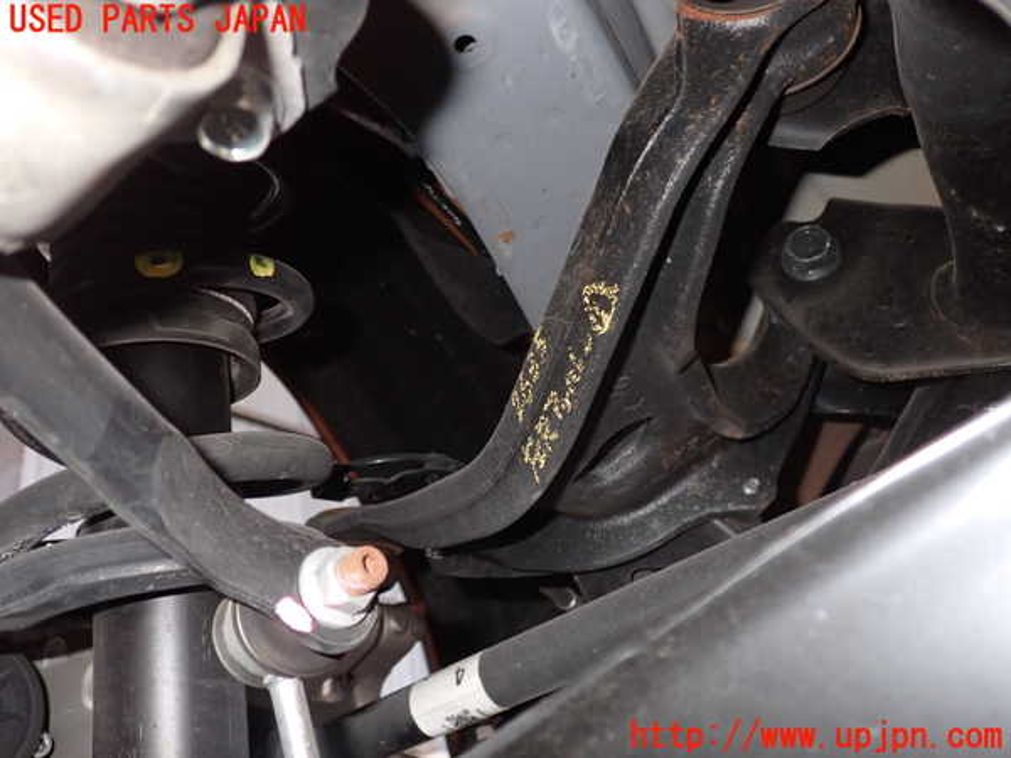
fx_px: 876
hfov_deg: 60.0
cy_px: 379
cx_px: 506
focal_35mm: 30
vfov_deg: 46.8
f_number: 6.3
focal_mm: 5.4
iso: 250
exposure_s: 1/30
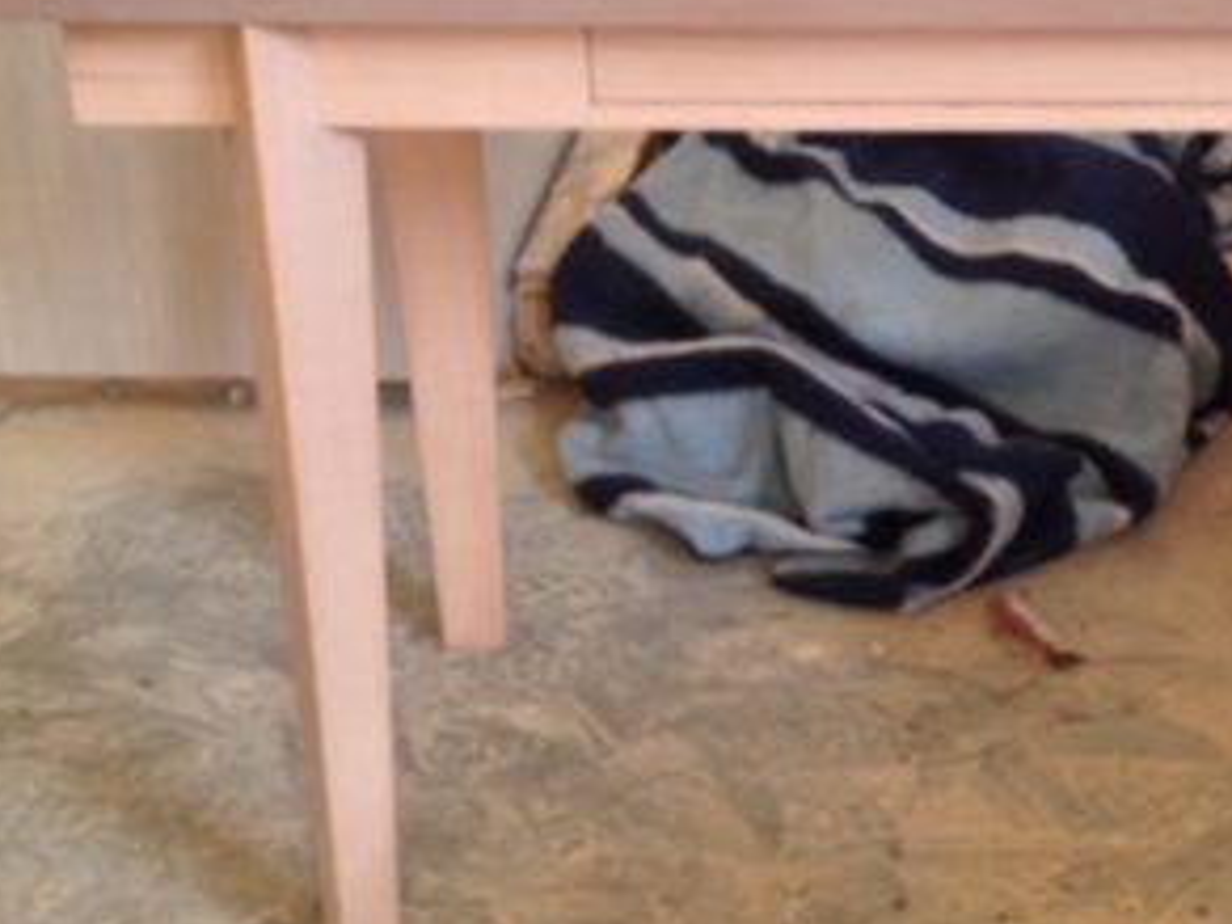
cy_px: 253
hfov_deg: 24.7
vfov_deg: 18.8
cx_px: 932
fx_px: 2776
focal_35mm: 78
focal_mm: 4.28
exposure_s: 1/20
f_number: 2.4
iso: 160
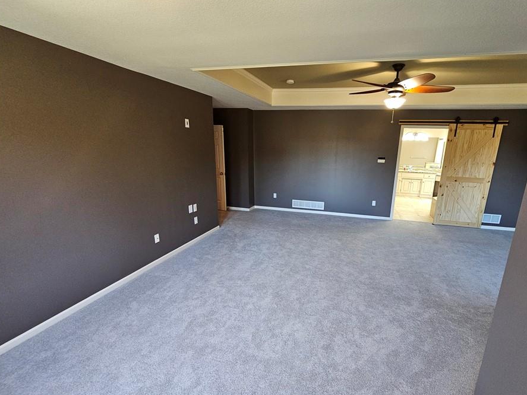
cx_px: 299
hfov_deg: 97.5
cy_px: 211
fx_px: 228
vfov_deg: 81.7
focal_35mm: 15
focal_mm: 2.2
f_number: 2.2
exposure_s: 1/60
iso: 400
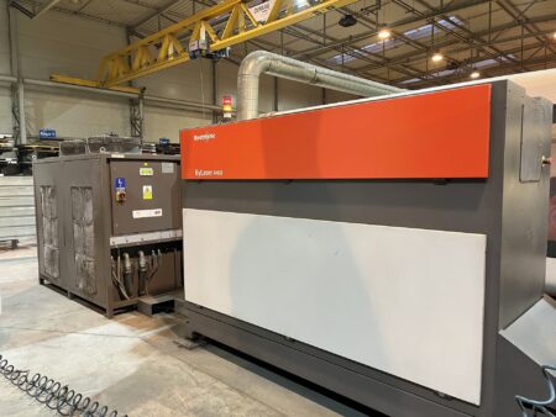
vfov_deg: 53.1
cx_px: 278
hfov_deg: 67.3
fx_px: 418
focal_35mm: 26
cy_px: 208
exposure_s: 1/50
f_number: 1.6
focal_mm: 5.1
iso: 500
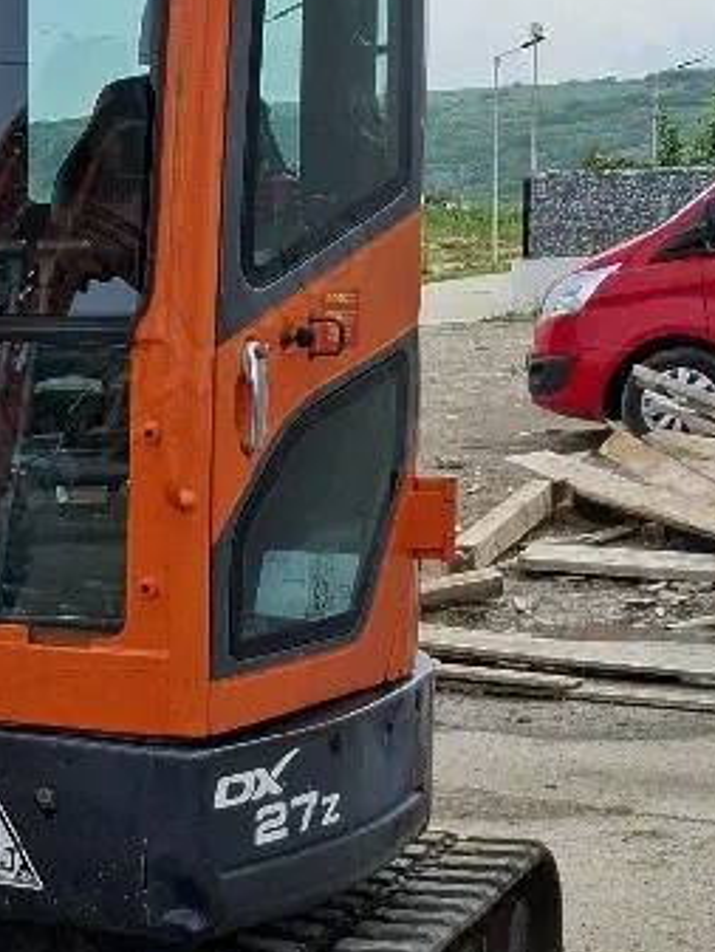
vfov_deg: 21.5
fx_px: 2505
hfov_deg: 14.7
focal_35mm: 91
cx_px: -475
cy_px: 549
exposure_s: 1/1429
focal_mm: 5.54
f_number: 1.8
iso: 50
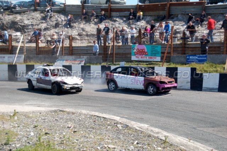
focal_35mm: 60
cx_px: 114
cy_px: 76
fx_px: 378
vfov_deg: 22.6
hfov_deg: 33.4
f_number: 4.8
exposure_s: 1/1000
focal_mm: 40
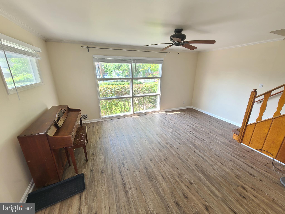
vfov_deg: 89.9
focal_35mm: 13
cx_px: 142
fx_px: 107
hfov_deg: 106.2
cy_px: 107
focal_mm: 2.2
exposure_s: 1/60
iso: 100
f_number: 2.2
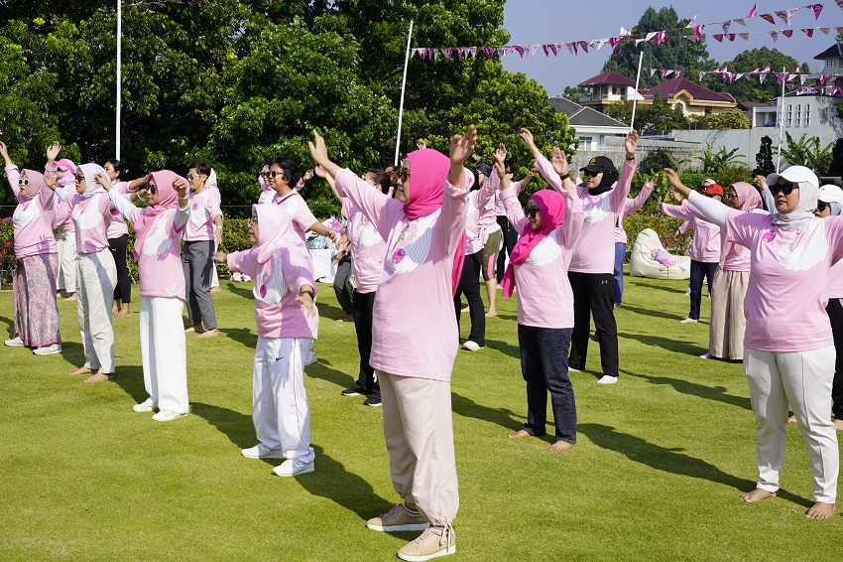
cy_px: 281
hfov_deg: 39.6
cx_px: 422
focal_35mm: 50
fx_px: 1170
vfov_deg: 27.0
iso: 100
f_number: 10
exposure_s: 1/160
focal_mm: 50
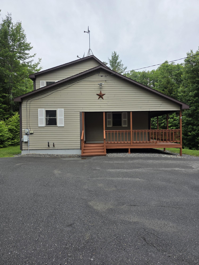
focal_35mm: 23
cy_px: 132
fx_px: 176
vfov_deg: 73.9
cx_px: 100
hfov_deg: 58.9
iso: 80
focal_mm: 6.3
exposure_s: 1/2969
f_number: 1.7
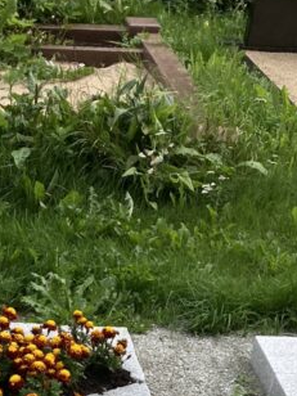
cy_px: 620
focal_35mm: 93
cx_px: -49
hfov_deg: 15.4
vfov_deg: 18.3
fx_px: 1064
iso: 20
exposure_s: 1/972
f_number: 1.8
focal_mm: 3.99
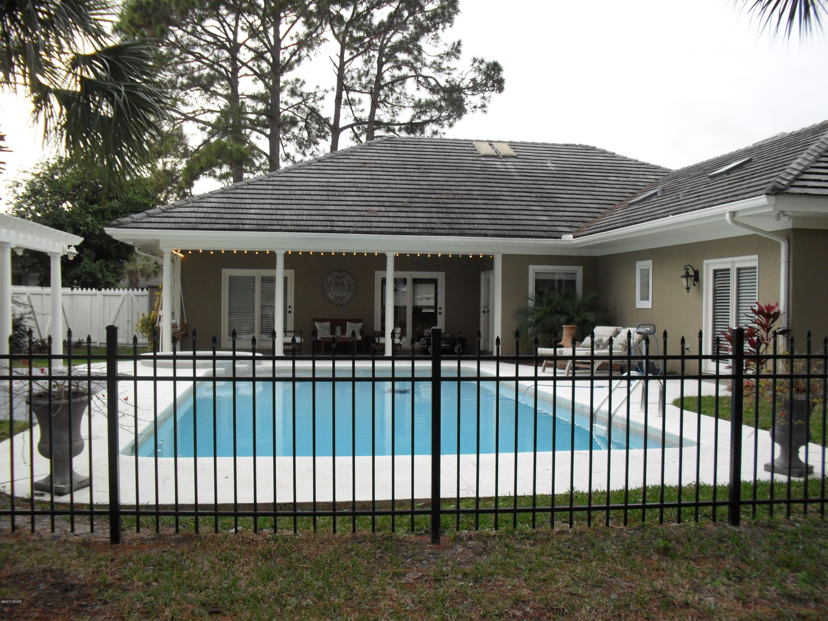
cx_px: 414
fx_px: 837
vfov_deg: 40.7
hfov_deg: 52.6
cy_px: 310
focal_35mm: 35
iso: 100
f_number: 3.2
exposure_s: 1/125
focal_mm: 6.3
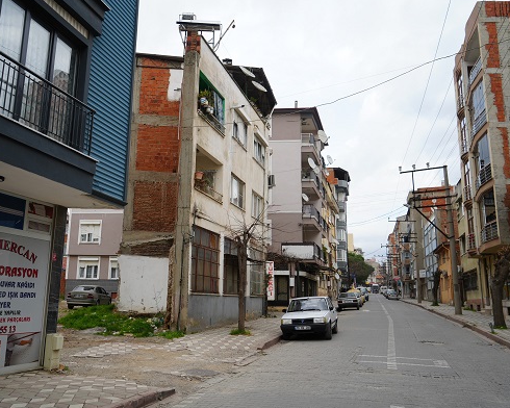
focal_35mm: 31
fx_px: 468
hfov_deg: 57.1
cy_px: 205
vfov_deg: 47.1
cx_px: 233
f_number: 5
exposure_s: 1/250
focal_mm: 27
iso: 100
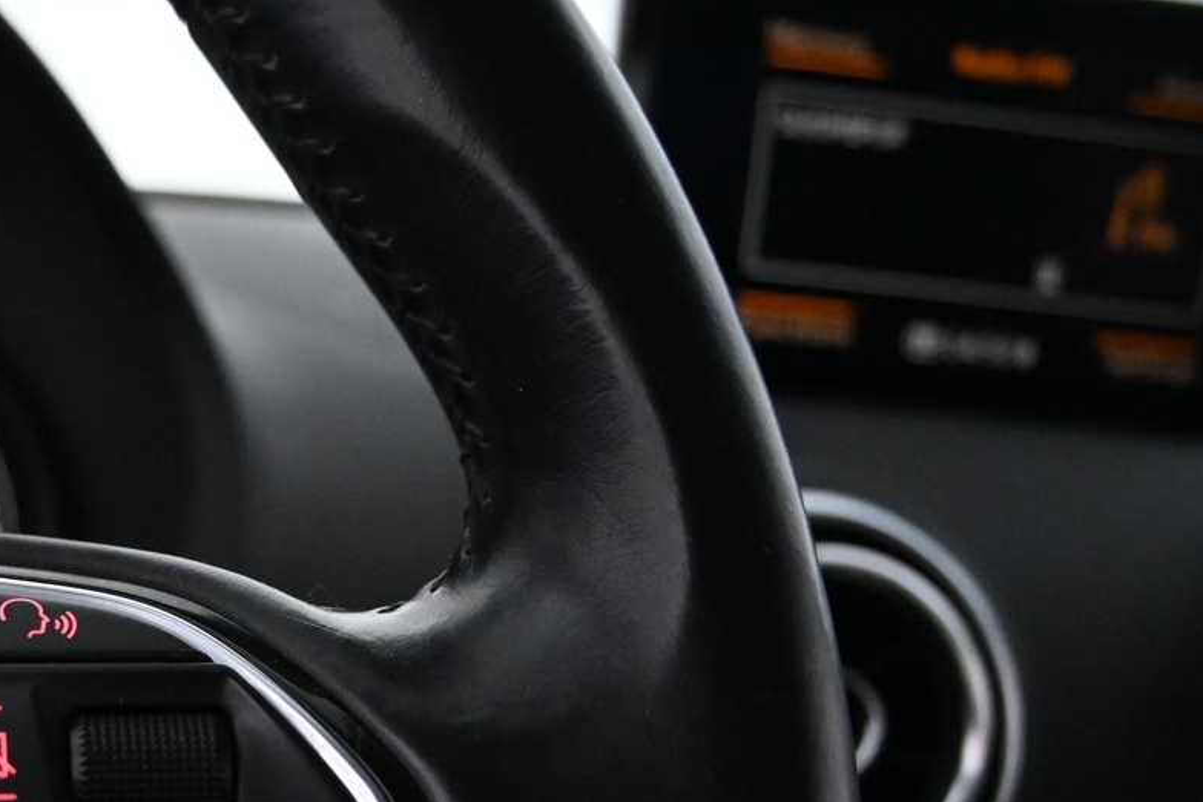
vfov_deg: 8.8
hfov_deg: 13.1
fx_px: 5180
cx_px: 8
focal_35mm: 155
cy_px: 704
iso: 5000
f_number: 6.3
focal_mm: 50
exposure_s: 1/125
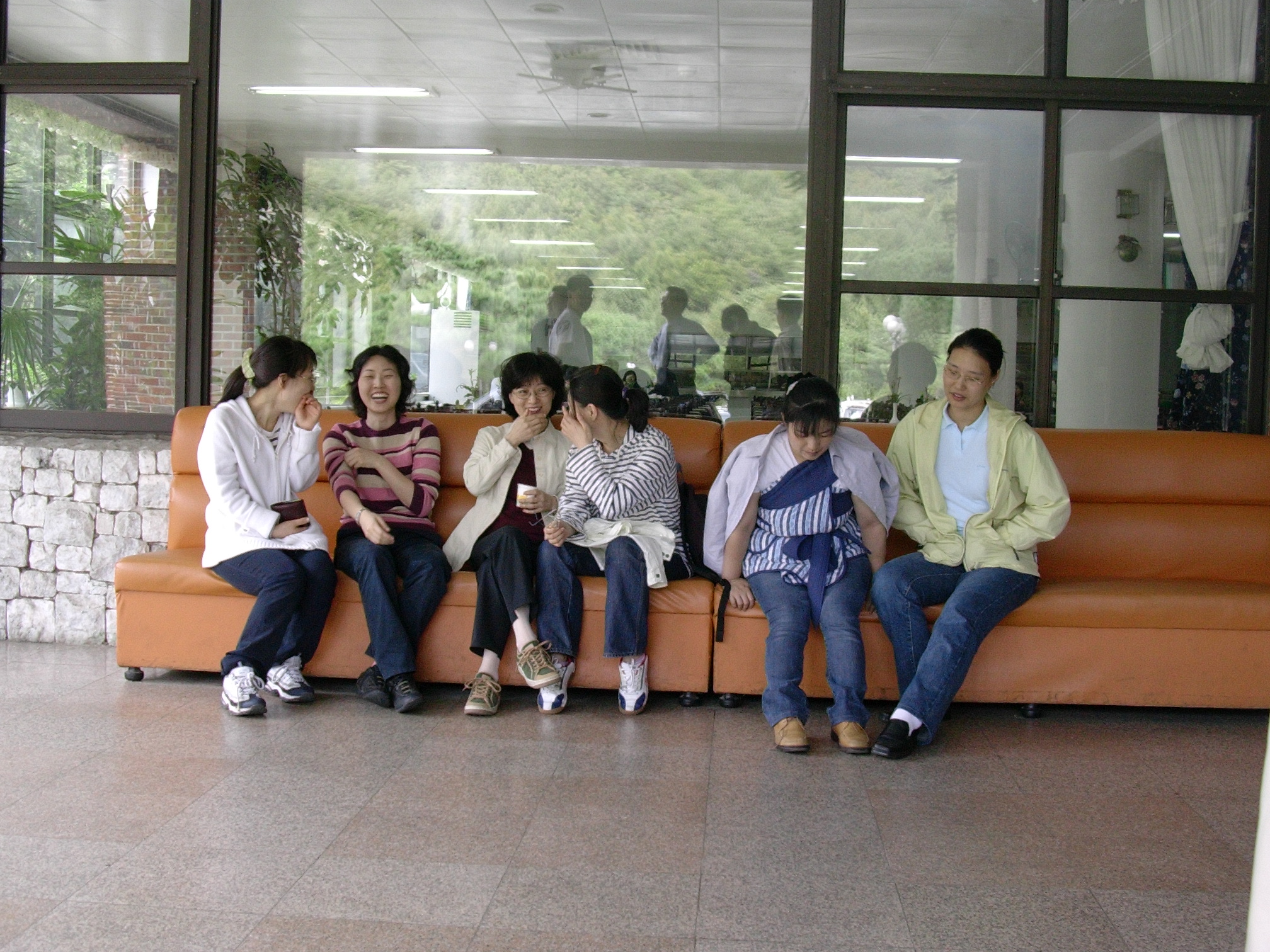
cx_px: 635
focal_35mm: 45
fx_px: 1651
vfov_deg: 32.2
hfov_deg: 42.1
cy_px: 476
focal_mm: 6.7
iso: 70
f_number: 2.9
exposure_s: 1/52.2
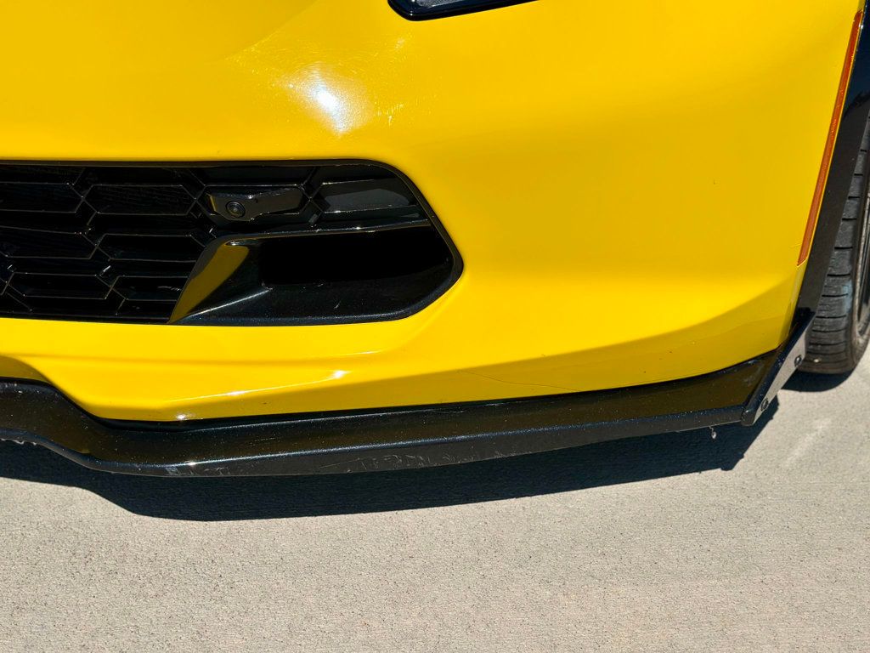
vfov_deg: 30.3
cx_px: 435
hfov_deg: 39.7
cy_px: 326
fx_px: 1206
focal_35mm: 48
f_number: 1.78
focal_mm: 6.86
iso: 100
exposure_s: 1/18868
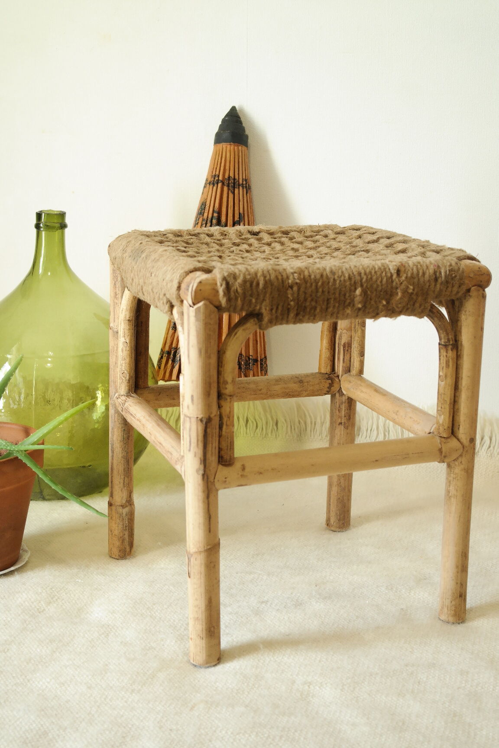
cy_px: 374
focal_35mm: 53
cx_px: 250
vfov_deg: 37.5
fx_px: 1102
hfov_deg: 25.5
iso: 800
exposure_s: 1/30
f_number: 5.6
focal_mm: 35
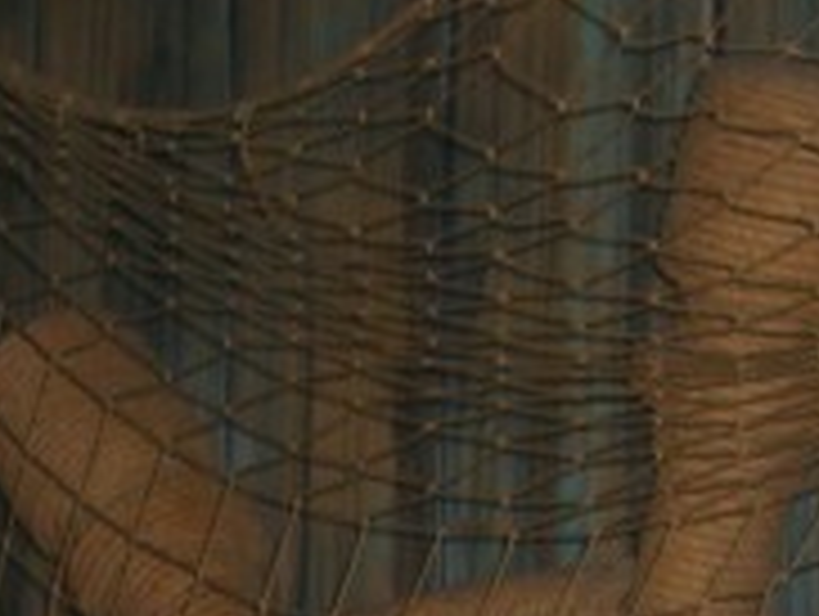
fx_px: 4786
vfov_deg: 7.1
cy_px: 1263
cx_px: 153
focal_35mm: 202
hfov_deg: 9.8
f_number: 3.1
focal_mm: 9.5
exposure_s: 1/60
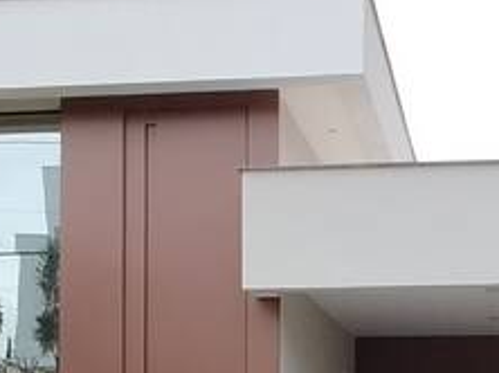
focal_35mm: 73
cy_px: 456
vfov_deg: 18.9
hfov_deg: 26.4
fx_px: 1051
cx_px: 371
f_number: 2.2
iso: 100
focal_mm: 1.65
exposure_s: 1/40
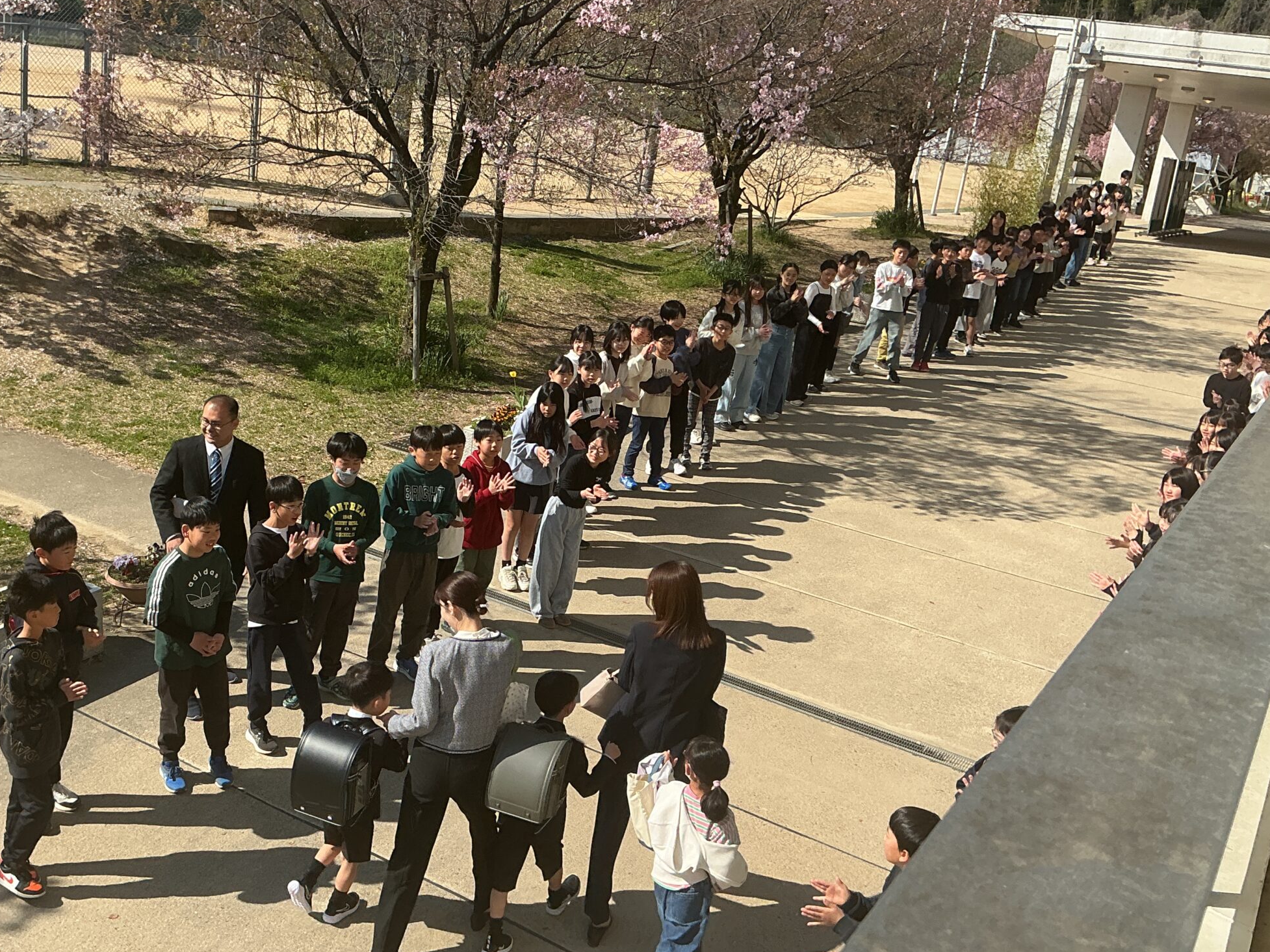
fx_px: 1394
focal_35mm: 38
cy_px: 490
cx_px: 502
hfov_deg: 48.7
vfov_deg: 37.7
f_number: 1.8
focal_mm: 3
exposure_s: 1/1534
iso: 25
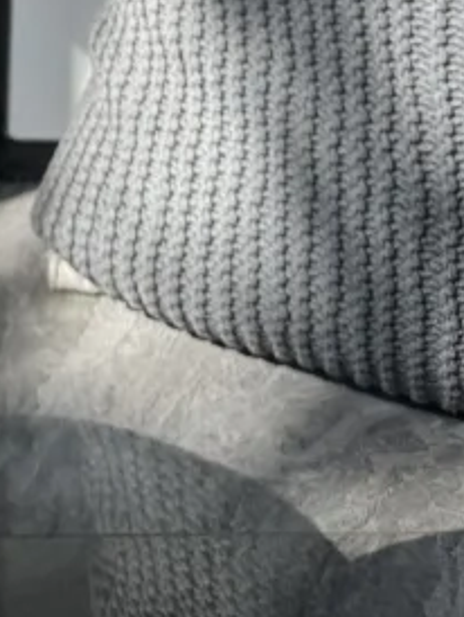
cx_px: -572
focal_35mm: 126
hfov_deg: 10.5
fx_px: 2248
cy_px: -698
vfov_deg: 13.1
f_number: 1.78
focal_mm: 6.76
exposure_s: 1/428
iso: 80
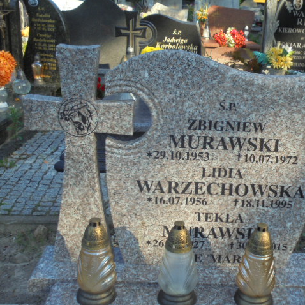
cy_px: 152
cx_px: 199
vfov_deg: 37.6
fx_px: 449
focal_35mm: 45
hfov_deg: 37.2
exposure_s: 1/200
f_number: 4.2
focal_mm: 6.9
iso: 100
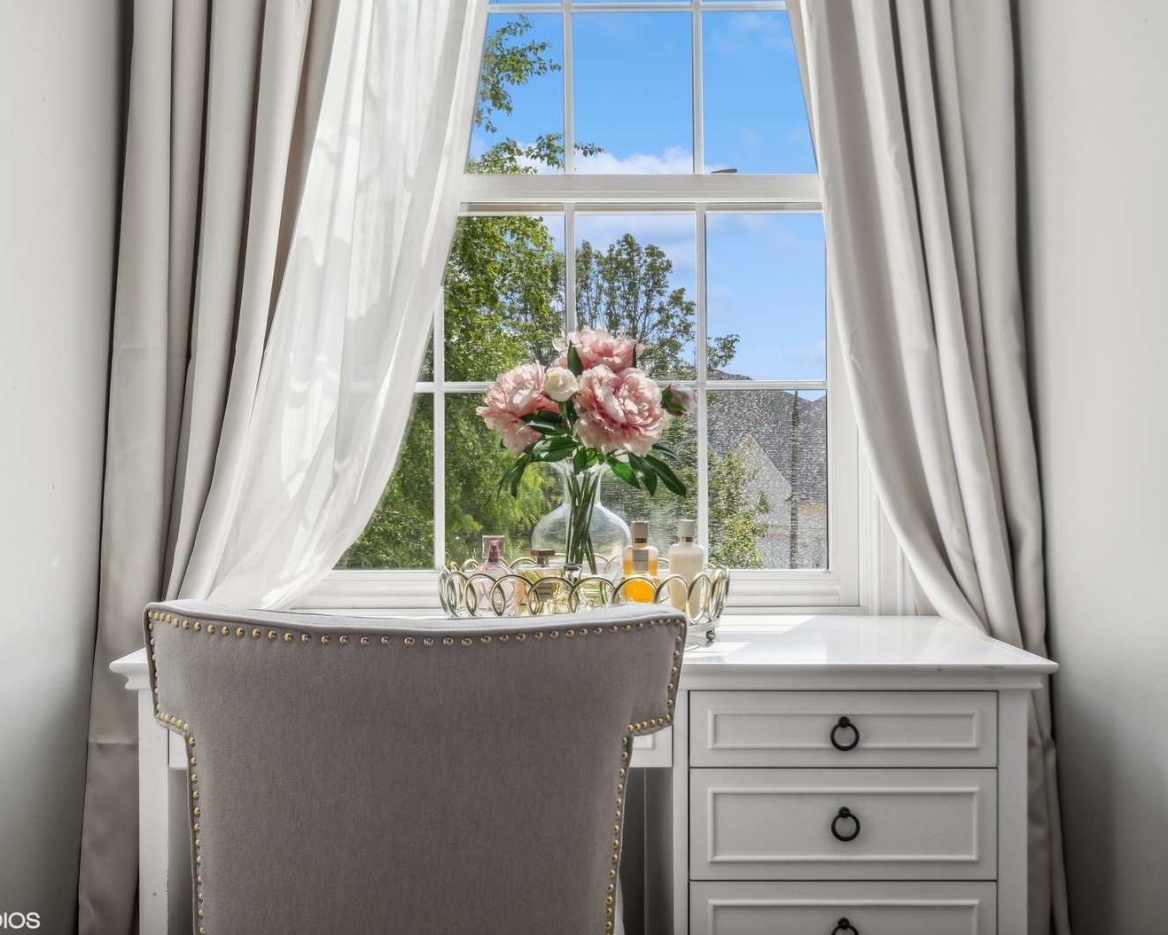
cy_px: 469
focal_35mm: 41
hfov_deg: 44.8
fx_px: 1418
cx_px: 565
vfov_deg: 36.5
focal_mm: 24
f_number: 8
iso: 250
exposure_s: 1/125
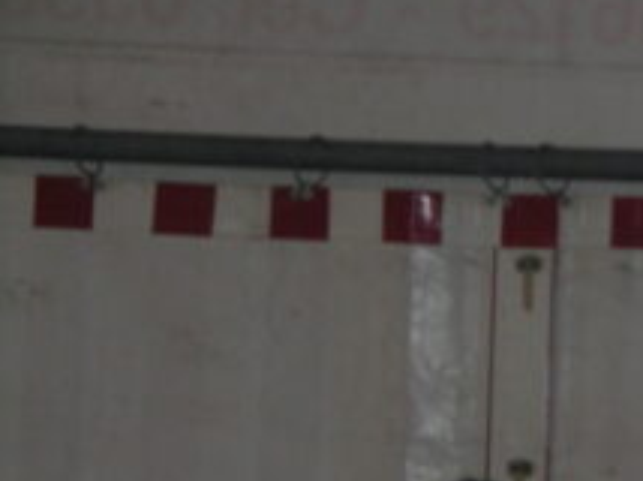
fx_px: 6438
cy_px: 490
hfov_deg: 5.7
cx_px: 766
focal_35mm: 347
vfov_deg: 4.3
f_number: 3.2
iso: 200
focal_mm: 37.5
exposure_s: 1/160
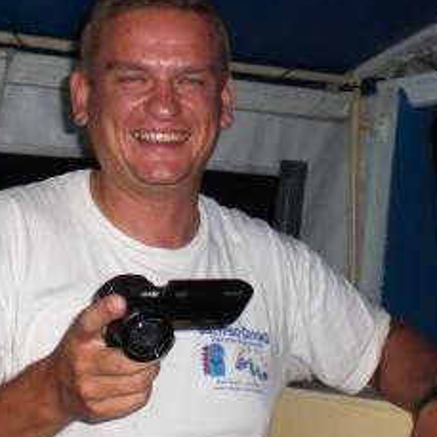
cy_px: 130
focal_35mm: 66
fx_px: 943
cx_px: 254
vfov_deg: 25.9
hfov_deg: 26.1
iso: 200
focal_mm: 6.3
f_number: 3.1
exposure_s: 1/60
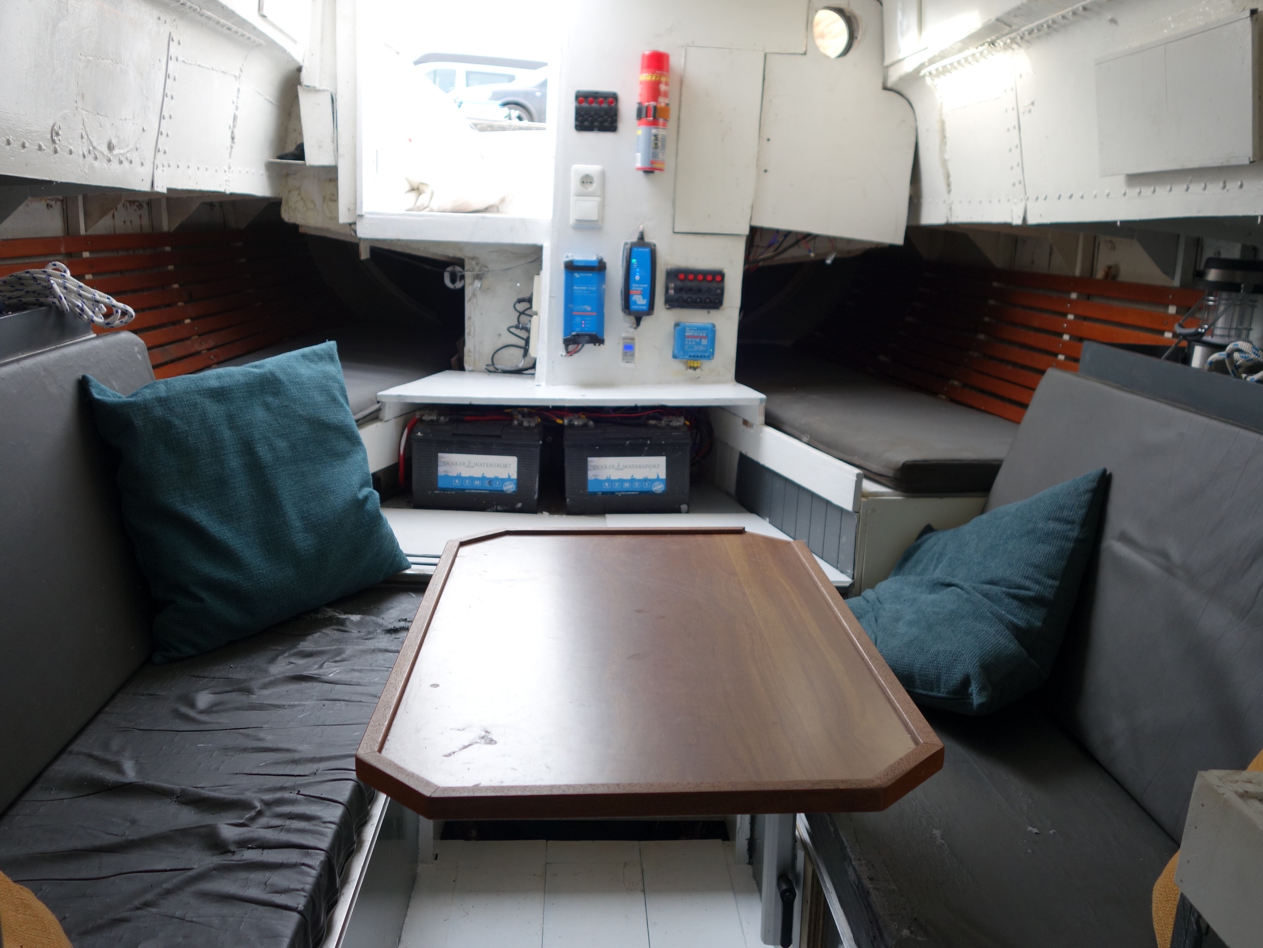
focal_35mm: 28
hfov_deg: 63.4
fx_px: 1022
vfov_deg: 49.7
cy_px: 474
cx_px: 632
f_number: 2.8
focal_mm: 10.4
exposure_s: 1/40
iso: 160
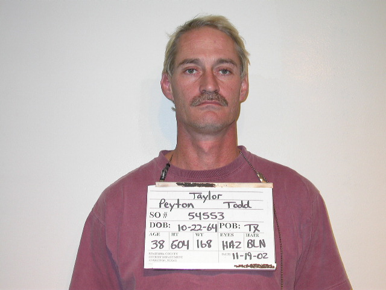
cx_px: 193
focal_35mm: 60
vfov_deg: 24.4
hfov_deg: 32.2
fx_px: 669
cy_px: 145
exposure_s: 1/60.3
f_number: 3.1
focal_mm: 12.6
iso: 100
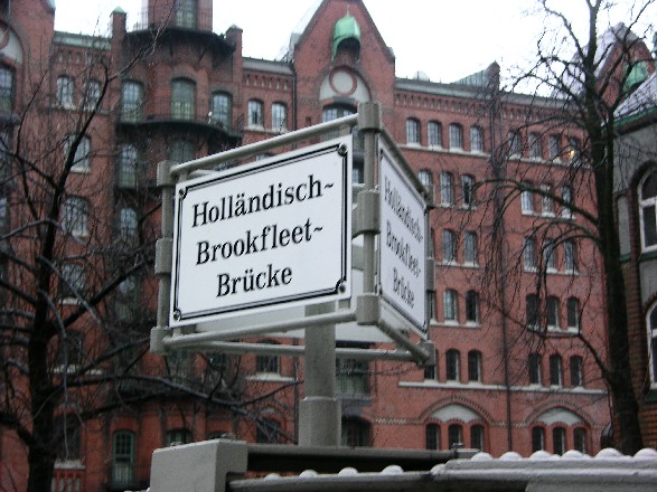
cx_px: 328
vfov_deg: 19.9
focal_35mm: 74
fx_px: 1404
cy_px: 246
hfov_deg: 26.3
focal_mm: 18.8
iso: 50
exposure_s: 1/18.5
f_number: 3.3
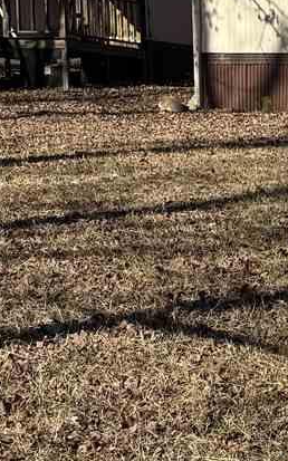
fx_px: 1784
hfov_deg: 8.7
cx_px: 565
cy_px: 363
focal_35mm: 142
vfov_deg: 14.6
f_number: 1.78
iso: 80
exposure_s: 1/3425
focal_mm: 6.76
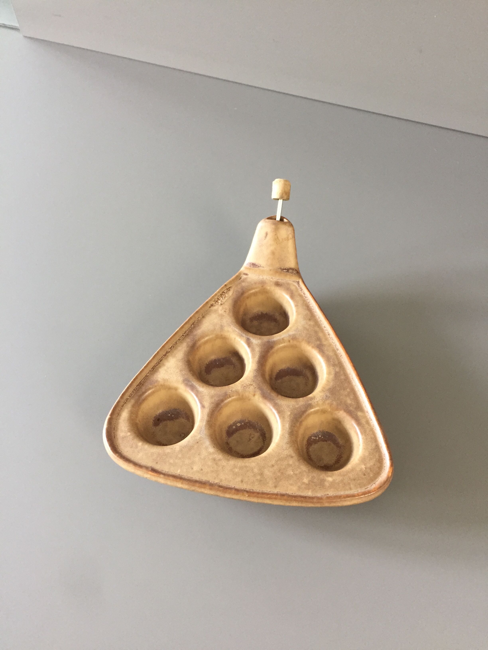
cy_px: 325
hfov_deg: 48.2
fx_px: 545
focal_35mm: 29
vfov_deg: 61.7
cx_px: 244
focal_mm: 4.15
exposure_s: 1/33
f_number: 2.2
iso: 160
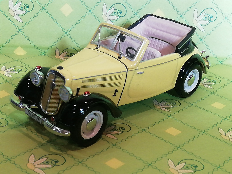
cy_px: 87
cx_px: 116
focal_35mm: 68
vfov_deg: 21.6
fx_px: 456
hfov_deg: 28.6
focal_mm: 3.46
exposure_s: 1/33.3
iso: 160
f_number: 2.2
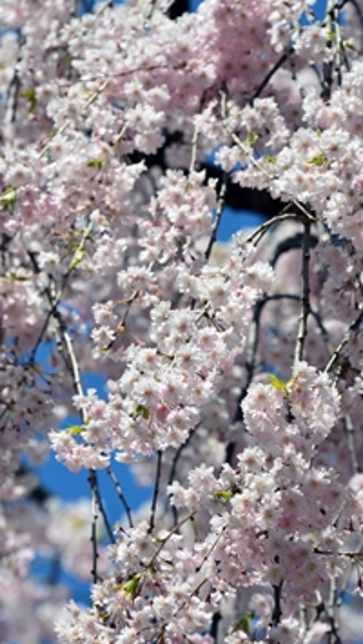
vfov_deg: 6.1
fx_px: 6050
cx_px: 186
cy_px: 343
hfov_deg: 3.4
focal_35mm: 354
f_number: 11
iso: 400
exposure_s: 1/500
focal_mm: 300
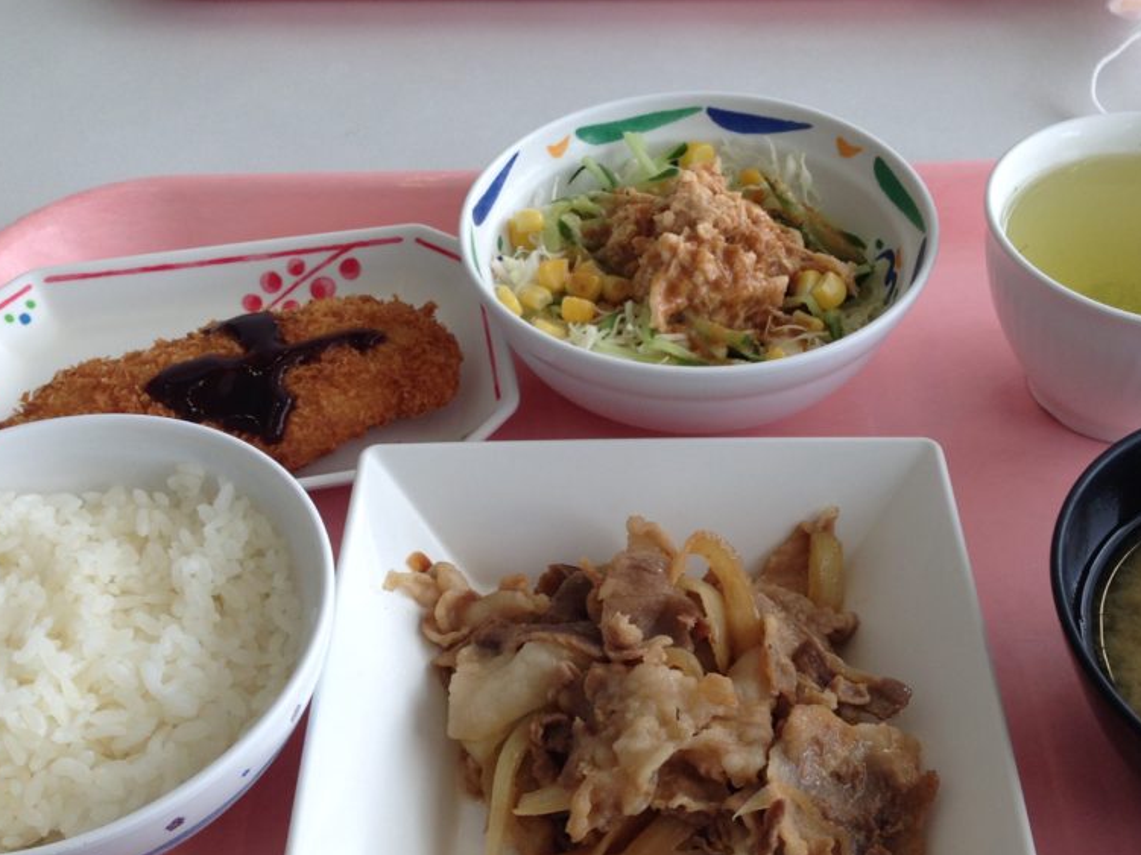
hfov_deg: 42.1
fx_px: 1483
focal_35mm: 45
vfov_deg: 32.1
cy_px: 498
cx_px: 612
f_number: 2.4
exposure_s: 1/120
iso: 64
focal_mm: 4.12
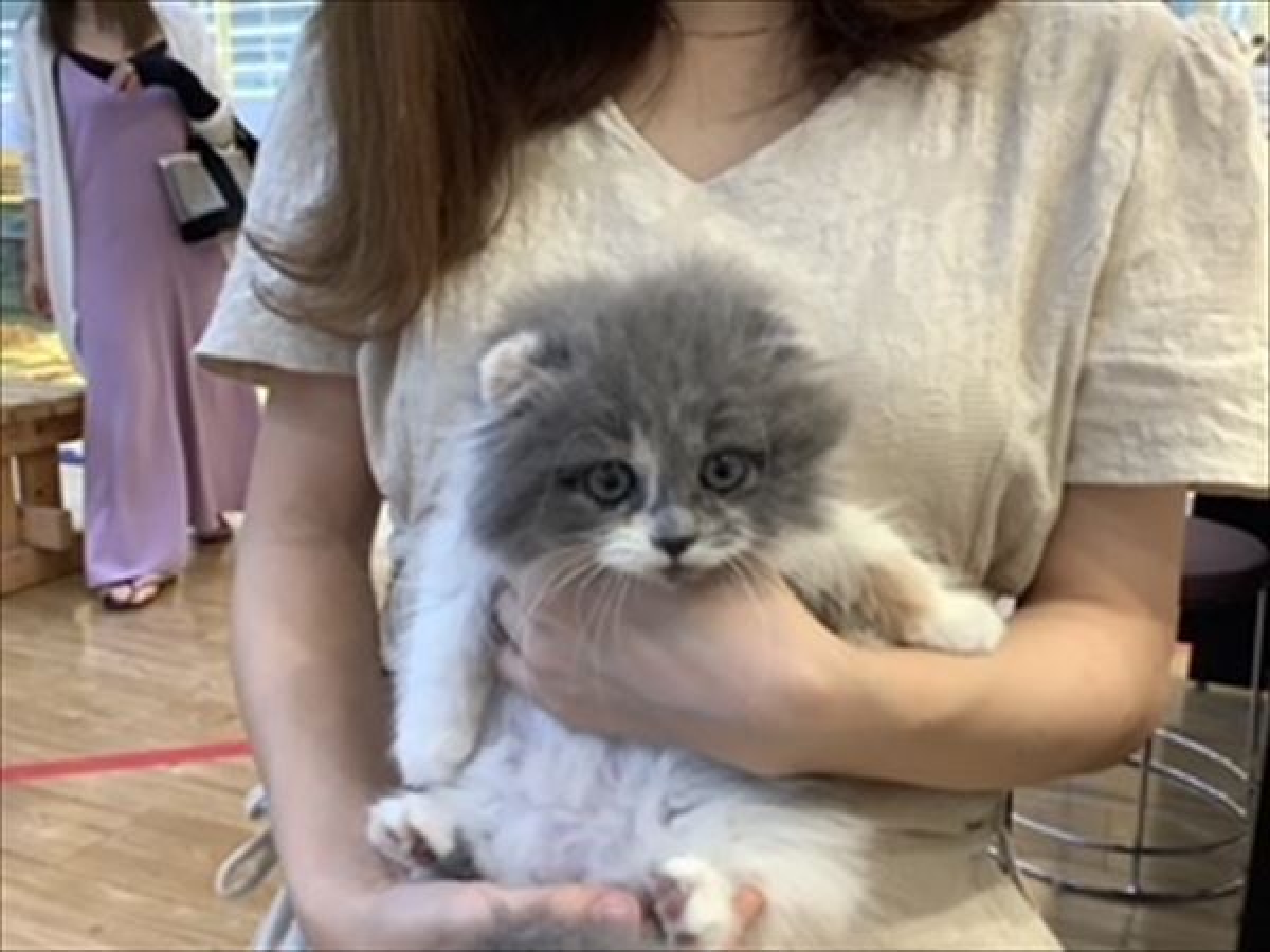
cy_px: 476
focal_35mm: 31
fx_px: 1137
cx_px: 635
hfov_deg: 58.4
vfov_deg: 45.4
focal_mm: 3.3
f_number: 2.4
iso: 125
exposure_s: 1/60
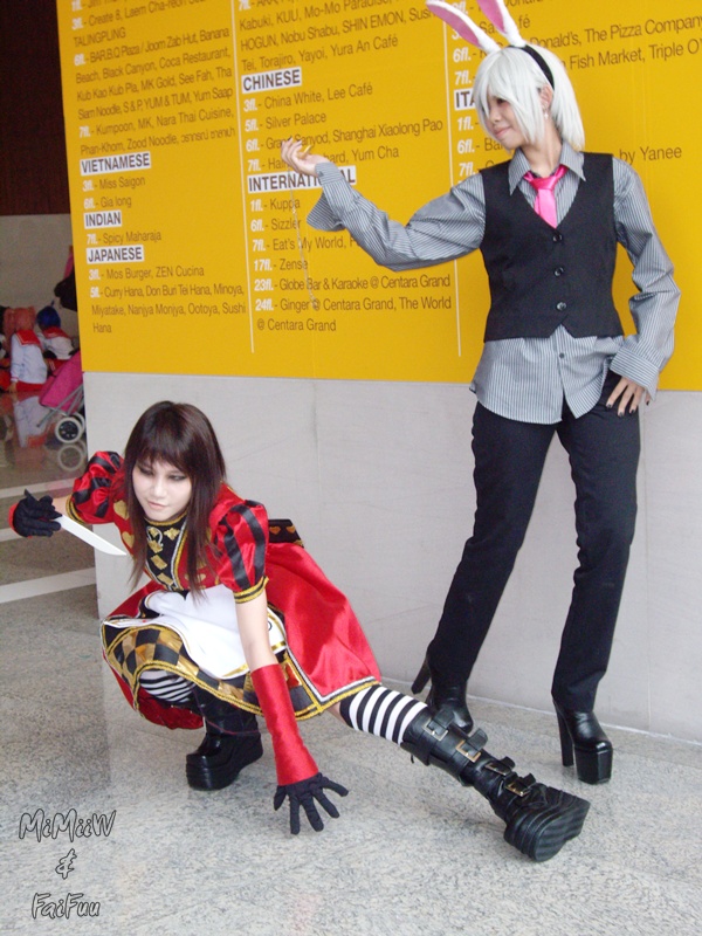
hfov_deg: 22.6
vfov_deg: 29.8
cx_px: 351
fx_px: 1758
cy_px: 468
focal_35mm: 65
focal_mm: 13.7
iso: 400
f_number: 3.8
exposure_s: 1/80
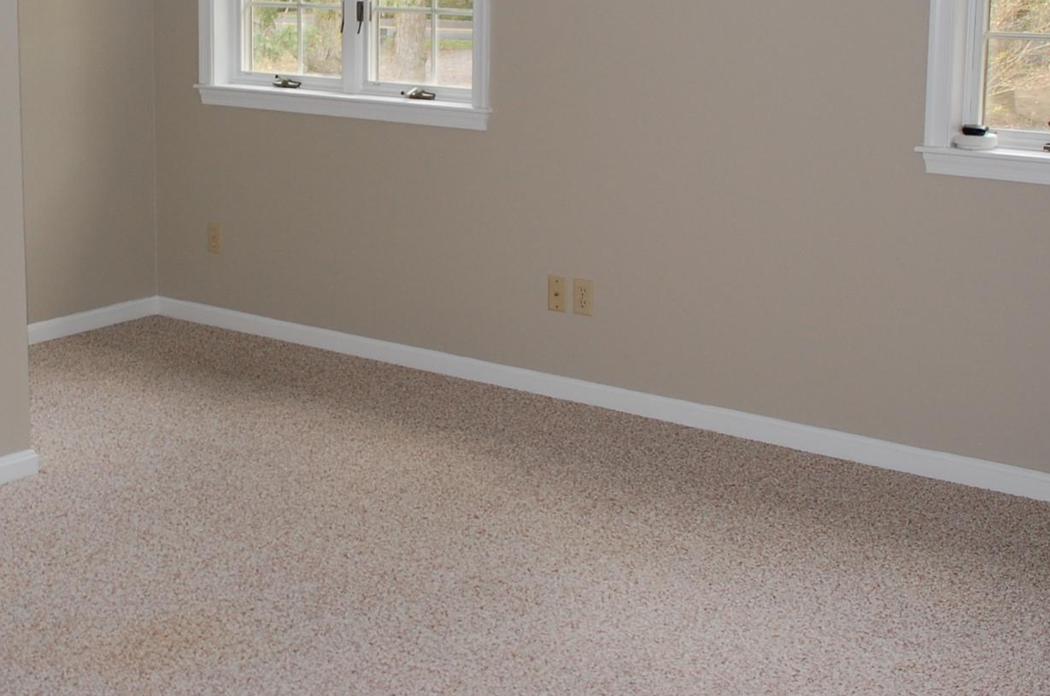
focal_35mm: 55
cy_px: 138
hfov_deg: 35.7
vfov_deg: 24.1
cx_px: 294
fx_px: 1601
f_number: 3.8
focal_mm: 22
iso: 400
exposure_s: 1/60
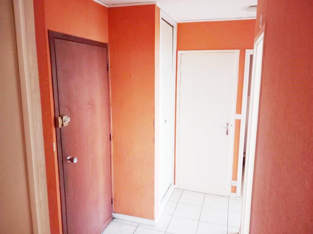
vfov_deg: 51.4
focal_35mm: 27
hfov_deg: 65.3
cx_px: 156
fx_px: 244
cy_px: 117
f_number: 1.8
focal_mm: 4
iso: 1000
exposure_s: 1/14.3
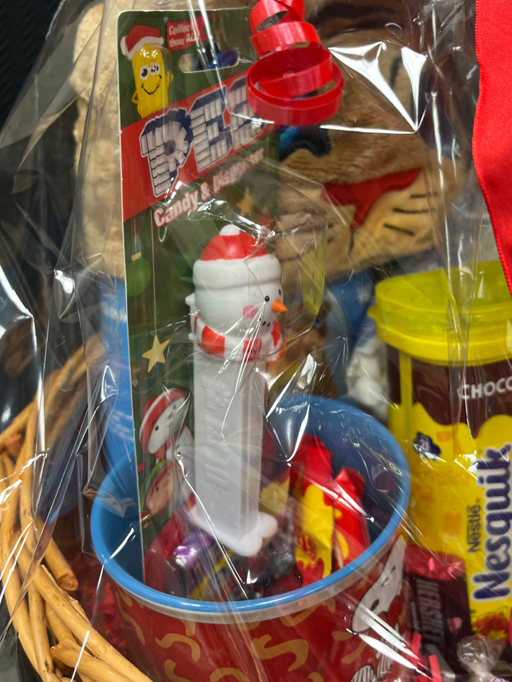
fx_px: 651
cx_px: 290
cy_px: 255
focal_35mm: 33
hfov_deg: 42.9
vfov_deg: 54.7
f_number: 1.6
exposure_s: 1/60
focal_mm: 5.1
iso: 250
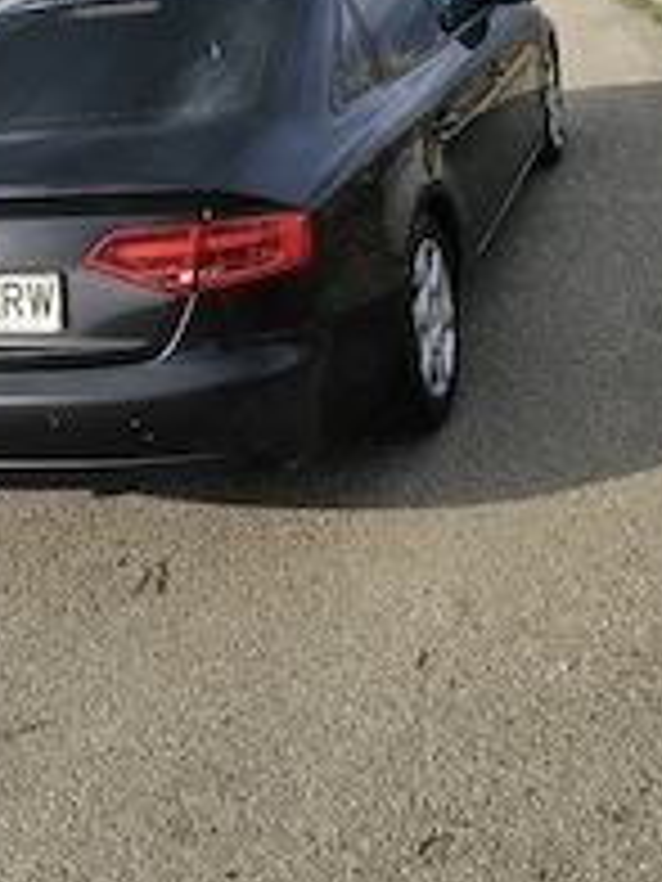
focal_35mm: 47
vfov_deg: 38.6
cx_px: 324
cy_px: 148
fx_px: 1198
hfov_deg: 30.9
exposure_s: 1/1667
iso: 32
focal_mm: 5.4
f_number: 1.8
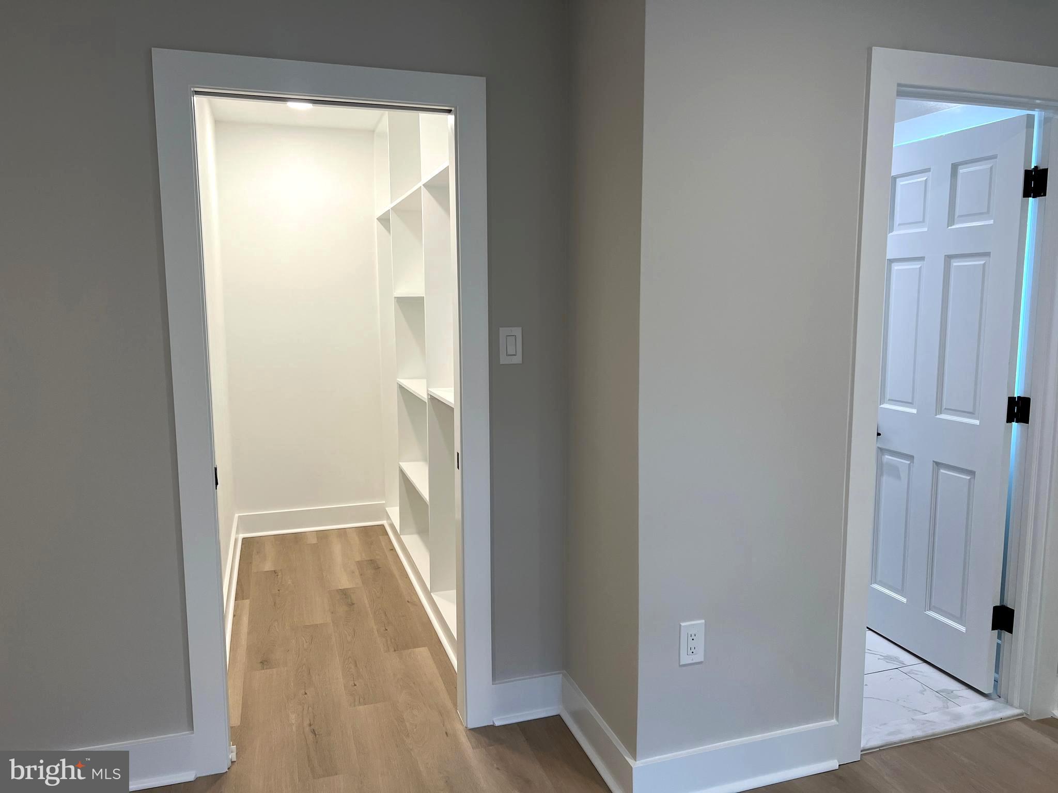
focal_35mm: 26
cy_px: 396
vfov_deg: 53.1
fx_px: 795
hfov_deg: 67.3
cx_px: 529
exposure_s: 1/120
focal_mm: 5.7
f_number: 1.5
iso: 100
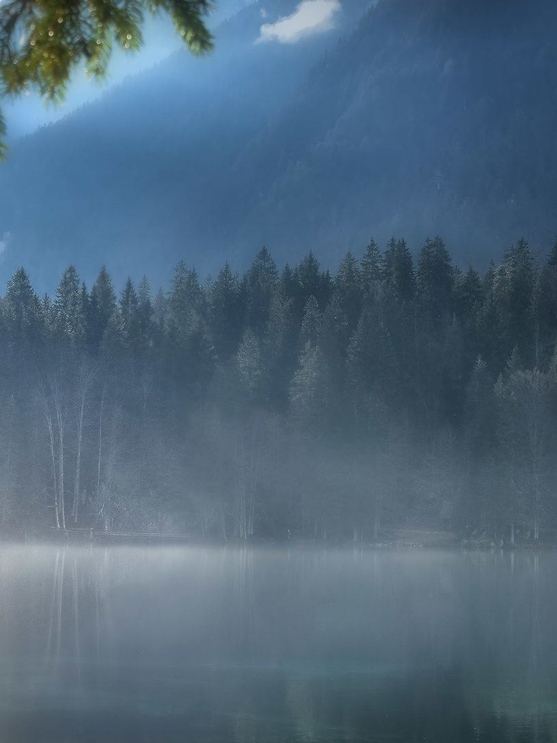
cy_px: 410
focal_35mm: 96
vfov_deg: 20.4
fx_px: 2060
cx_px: 49
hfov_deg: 15.2
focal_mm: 45
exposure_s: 1/250
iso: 200
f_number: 10
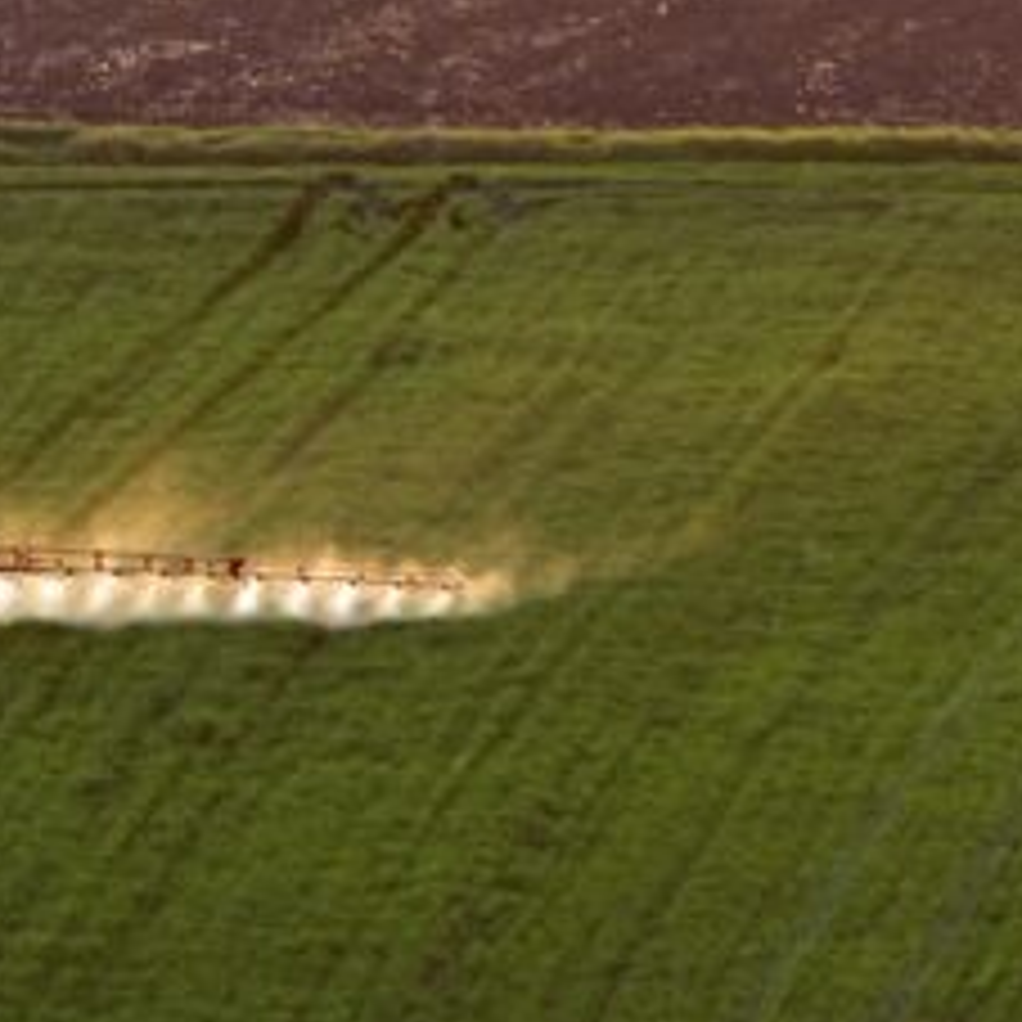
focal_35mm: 1991
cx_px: 216
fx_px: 66504
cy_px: 290
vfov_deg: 0.9
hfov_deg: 0.9
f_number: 8
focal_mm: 600
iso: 200
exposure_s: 1/100
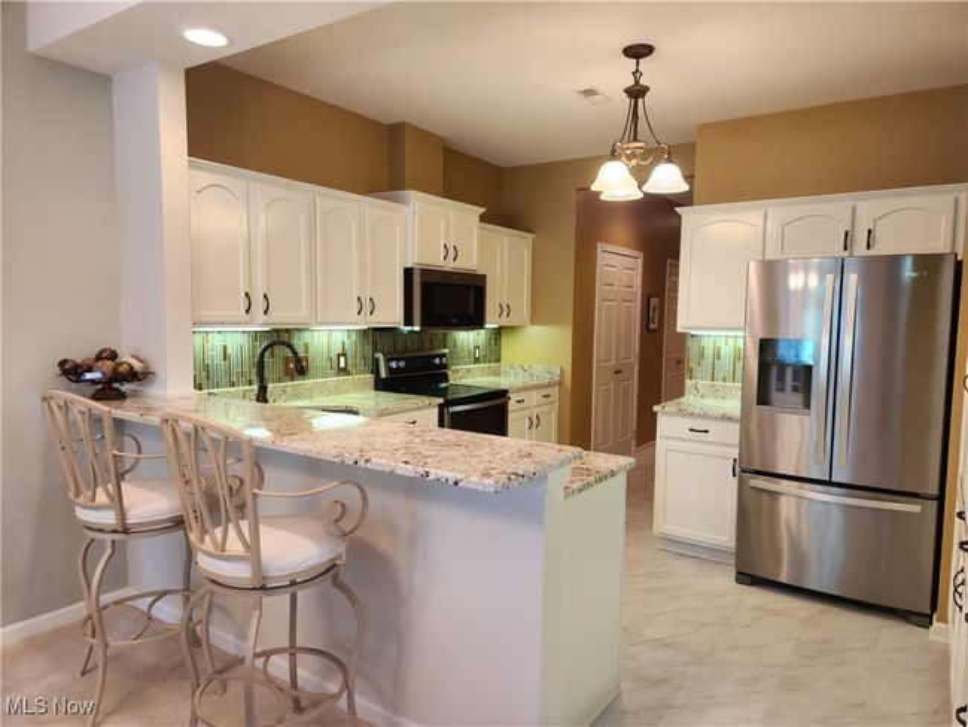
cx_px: 484
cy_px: 364
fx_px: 643
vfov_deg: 58.9
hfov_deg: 73.9
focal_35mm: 23
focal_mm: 5.4
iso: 250
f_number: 1.8
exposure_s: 1/120
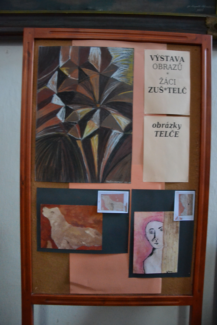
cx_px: 108
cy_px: 162
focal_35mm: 27
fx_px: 244
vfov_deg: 67.4
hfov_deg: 47.9
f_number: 3.5
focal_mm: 18
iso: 3200
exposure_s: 1/13
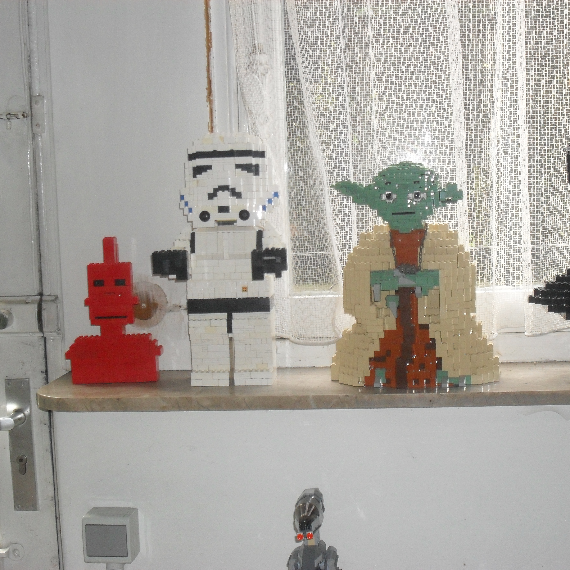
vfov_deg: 29.6
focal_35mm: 58
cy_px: 284
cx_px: 362
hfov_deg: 29.4
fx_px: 1081
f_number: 3.9
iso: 160
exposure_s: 1/45
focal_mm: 8.7
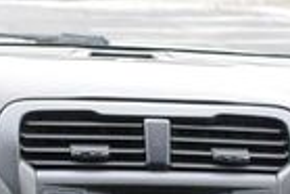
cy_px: 276
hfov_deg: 16.5
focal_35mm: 124
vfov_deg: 10.7
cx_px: 192
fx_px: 1000
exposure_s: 1/125
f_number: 3.5
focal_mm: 18
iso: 2800
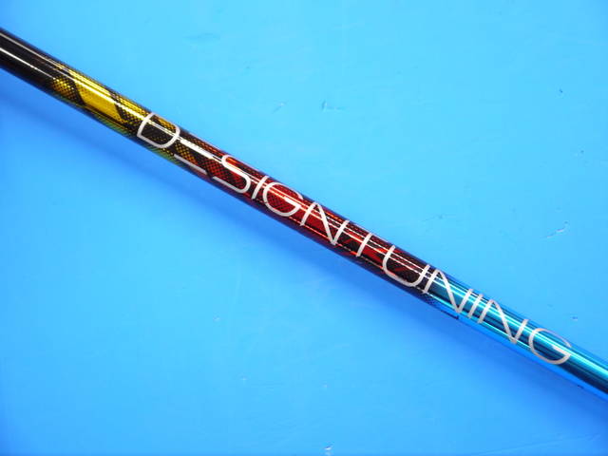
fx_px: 1159
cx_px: 304
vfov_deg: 22.3
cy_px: 228
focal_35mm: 66
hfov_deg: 29.4
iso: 500
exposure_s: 1/60
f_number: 5.2
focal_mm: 33
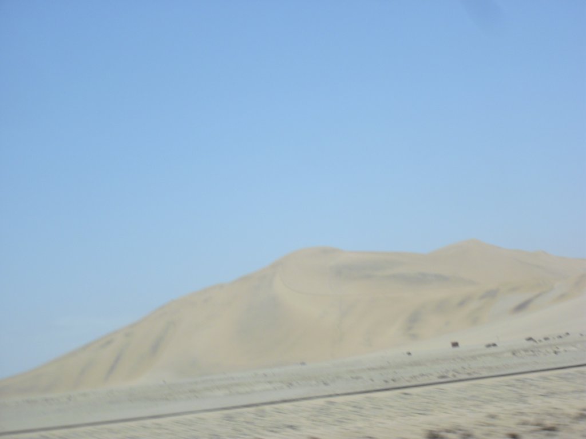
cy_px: 220
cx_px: 293
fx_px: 1913
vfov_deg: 13.1
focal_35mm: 113
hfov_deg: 17.4
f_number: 14.7
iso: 100
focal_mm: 18.6
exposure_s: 1/160
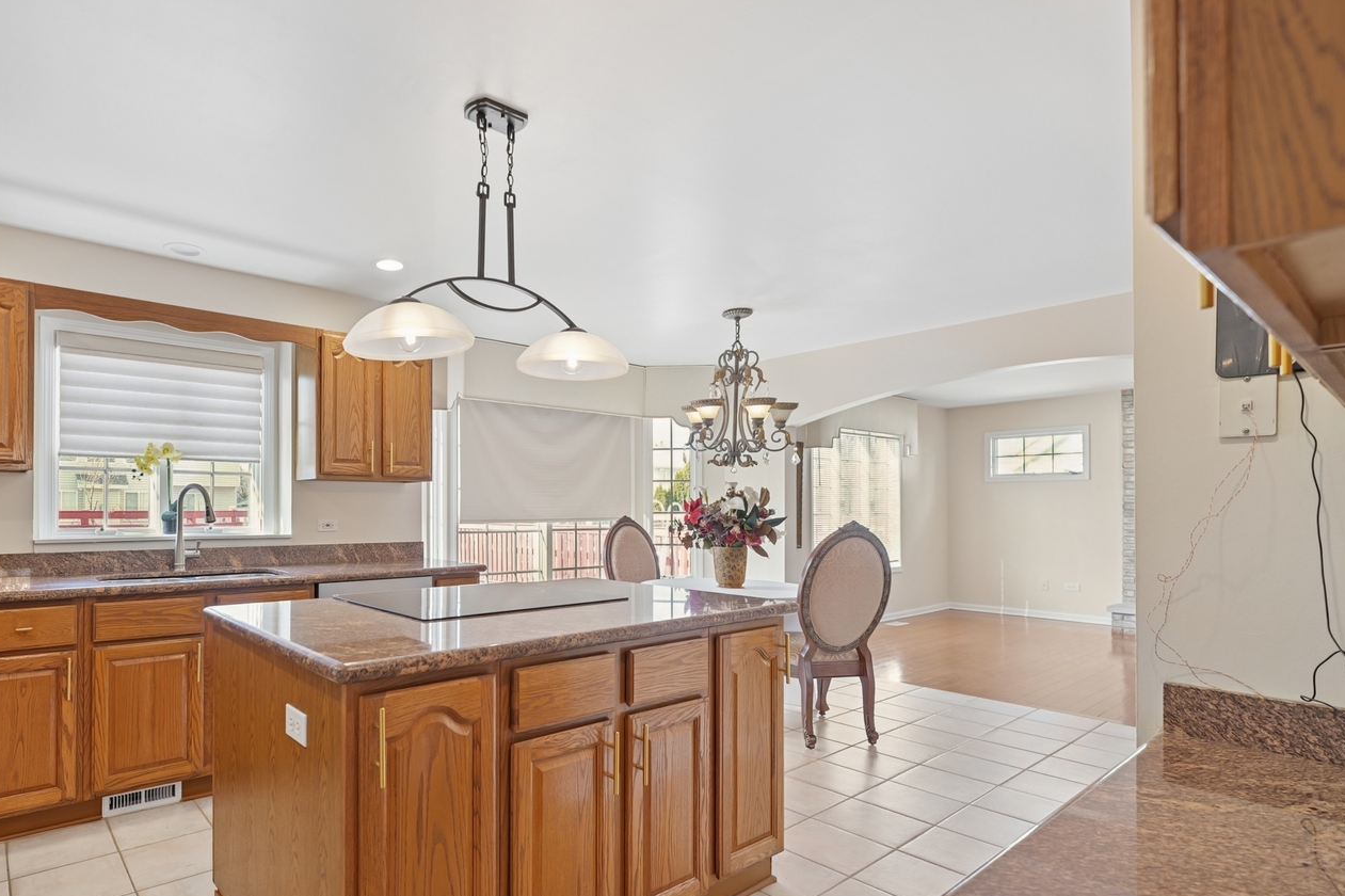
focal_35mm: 18
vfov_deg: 67.2
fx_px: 672
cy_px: 498
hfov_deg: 87.9
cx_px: 491
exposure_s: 1/160
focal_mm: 14
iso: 1000
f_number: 4
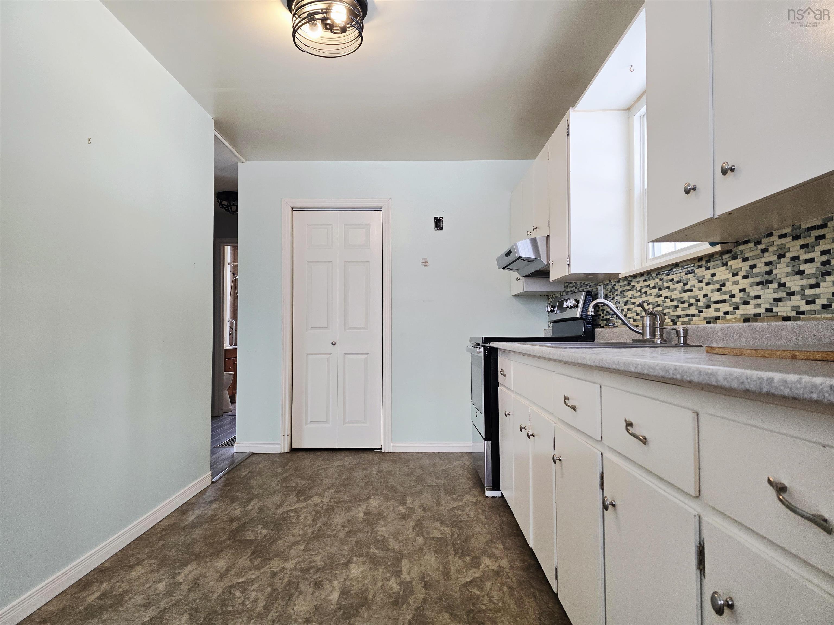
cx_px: 417
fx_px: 554
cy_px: 312
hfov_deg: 73.9
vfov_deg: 58.9
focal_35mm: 23
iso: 250
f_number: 1.7
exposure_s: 1/120
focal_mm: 6.3
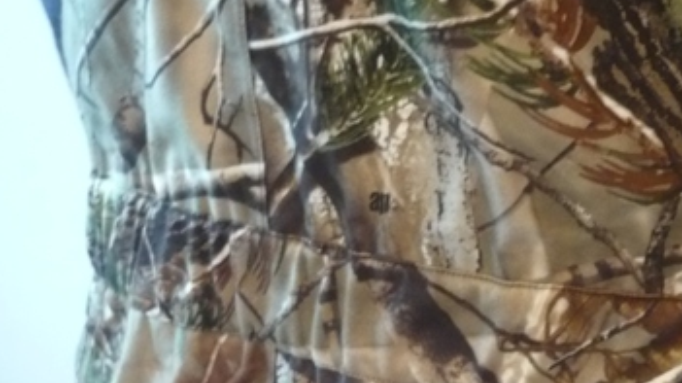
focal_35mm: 87
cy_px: 470
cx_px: 377
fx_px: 1572
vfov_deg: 13.5
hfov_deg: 24.5
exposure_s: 1/8
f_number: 2.8
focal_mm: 5.8
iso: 320
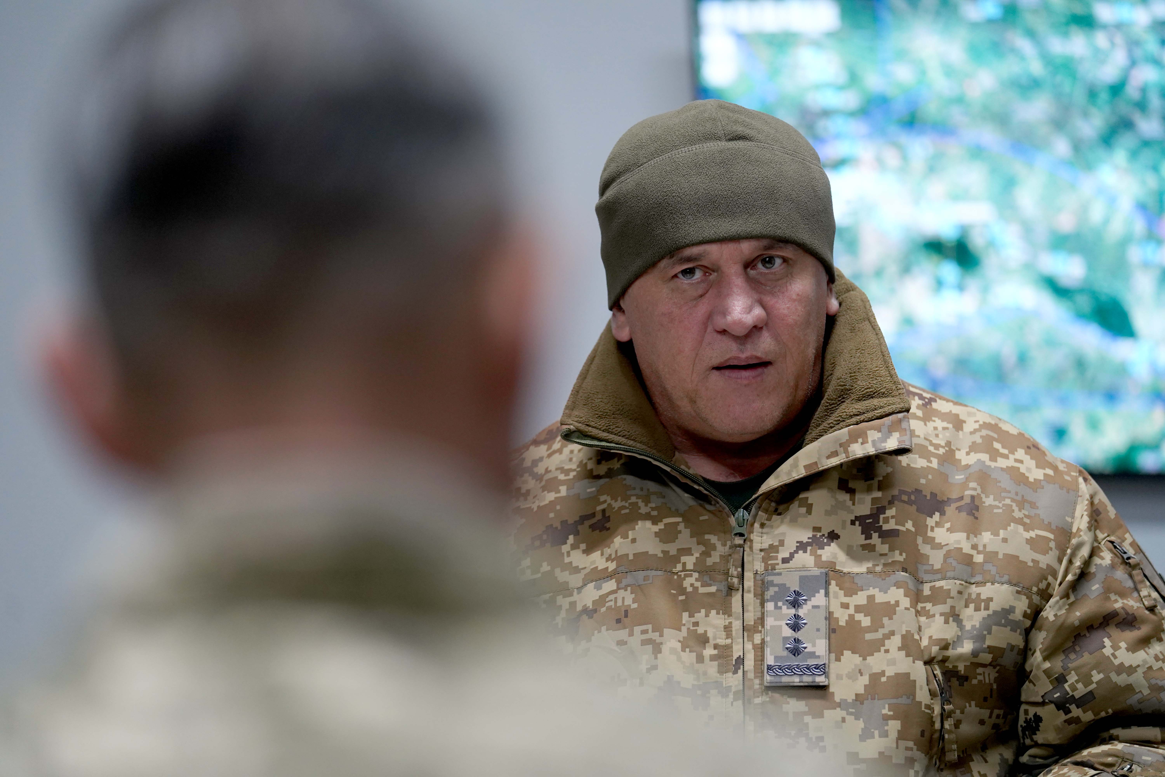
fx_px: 5339
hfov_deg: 12.5
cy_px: 388
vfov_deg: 8.3
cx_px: 582
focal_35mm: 165
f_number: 3.2
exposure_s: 1/200
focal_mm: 165
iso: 2000
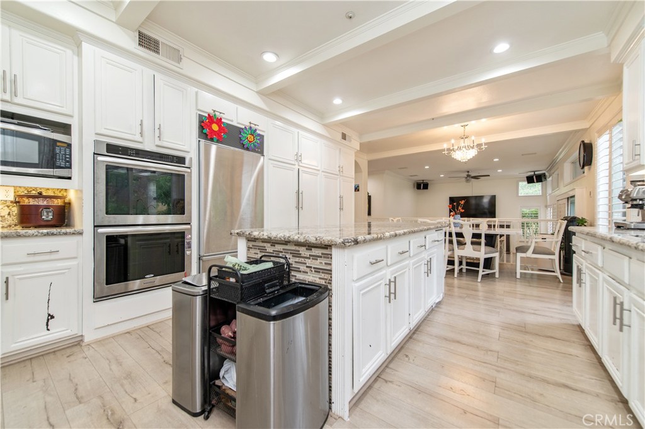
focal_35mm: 14
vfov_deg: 81.1
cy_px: 214
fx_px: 251
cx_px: 322
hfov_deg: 104.3
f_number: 4
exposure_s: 1/60
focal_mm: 14
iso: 400
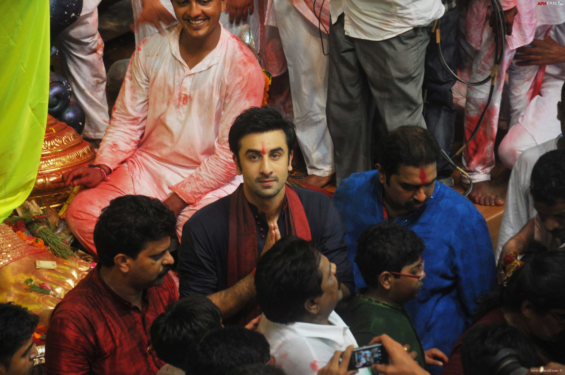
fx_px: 2469
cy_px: 188
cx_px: 282
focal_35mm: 158
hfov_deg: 13.1
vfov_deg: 8.7
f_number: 5.6
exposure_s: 1/80
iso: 400
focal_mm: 105
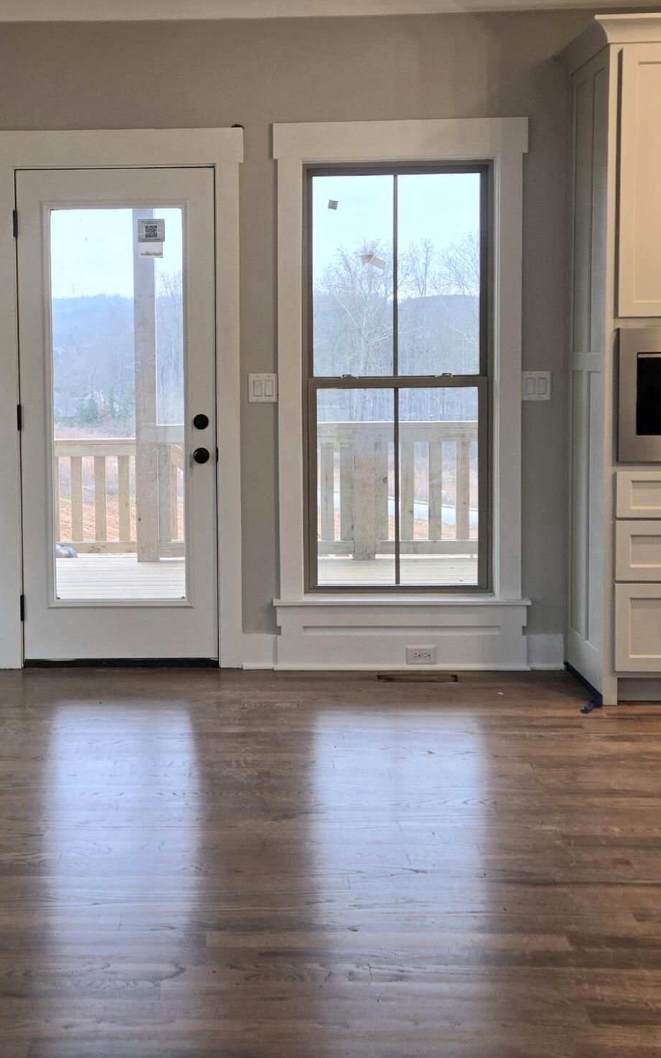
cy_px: 419
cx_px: 215
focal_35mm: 50
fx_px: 1442
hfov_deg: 25.7
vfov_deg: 40.1
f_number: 1.8
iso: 40
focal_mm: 5.4
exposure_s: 1/120
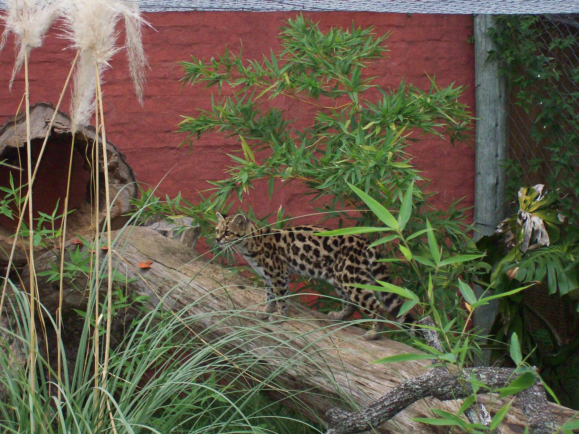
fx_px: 1806
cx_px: 290
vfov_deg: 13.7
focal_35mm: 108
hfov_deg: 18.2
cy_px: 217
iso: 200
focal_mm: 18
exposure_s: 1/128
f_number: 4.8
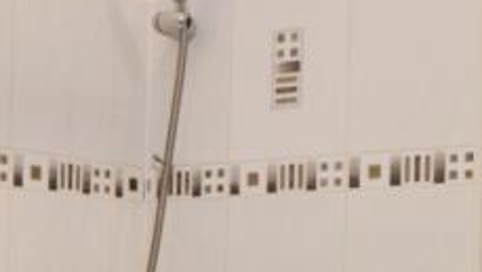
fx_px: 989
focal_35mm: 77
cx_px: 431
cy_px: 191
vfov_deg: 15.6
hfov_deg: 26.5
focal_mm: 11
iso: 360
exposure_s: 1/60
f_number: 4
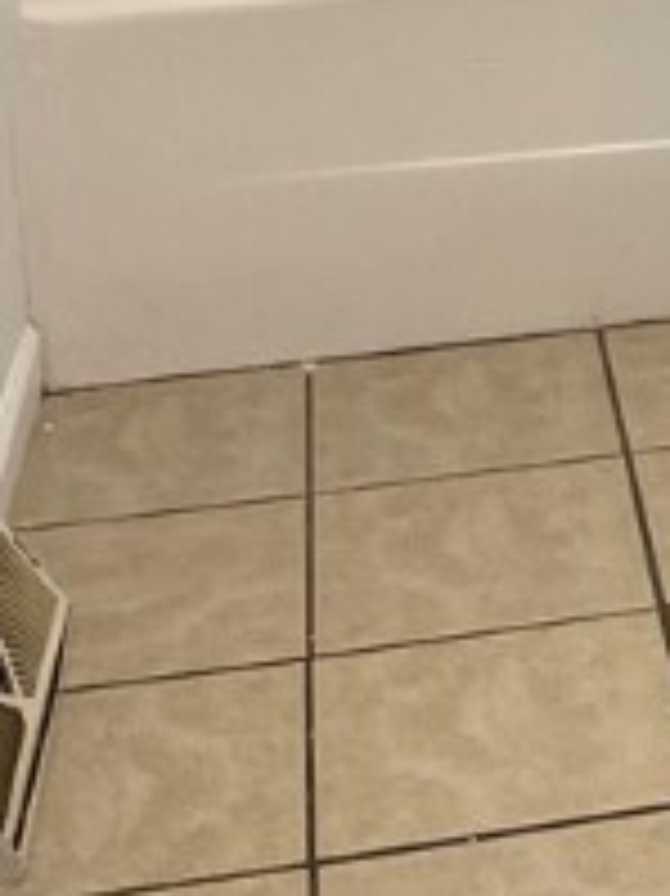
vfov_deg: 16.6
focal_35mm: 112
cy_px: -270
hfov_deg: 12.3
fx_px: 2893
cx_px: 1151
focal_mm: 3
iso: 64
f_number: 1.8
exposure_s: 1/120
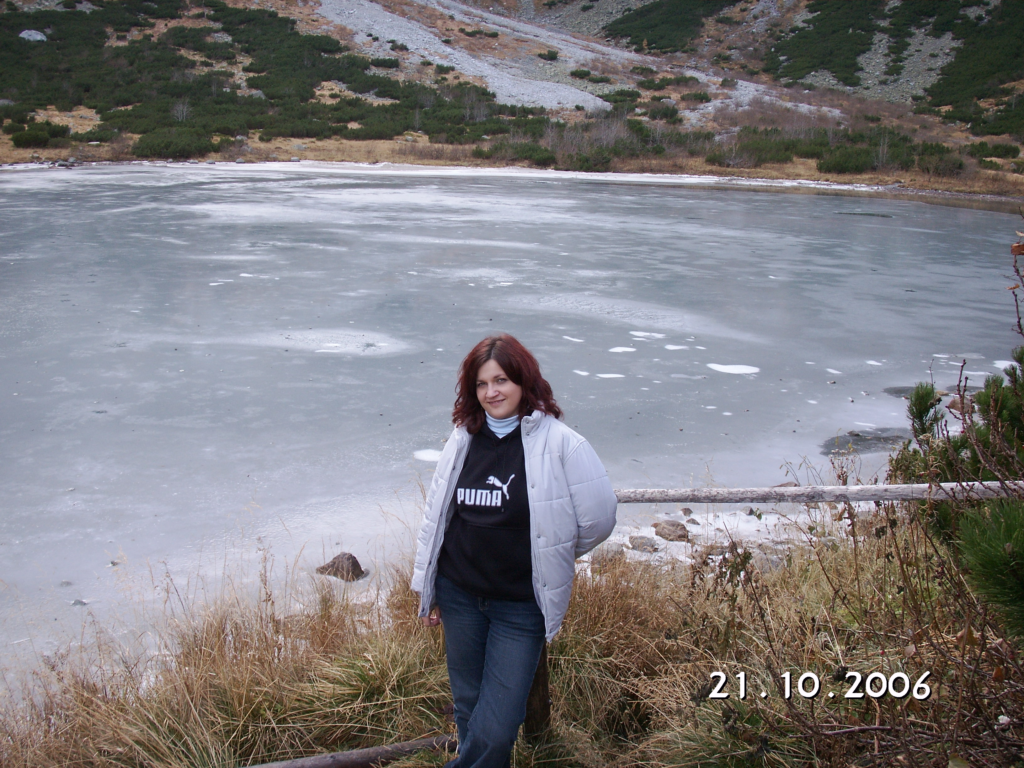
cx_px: 512
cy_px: 384
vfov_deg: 38.7
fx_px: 1095
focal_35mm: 37
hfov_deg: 50.1
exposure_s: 1/125
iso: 50
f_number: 3.5
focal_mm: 7.7
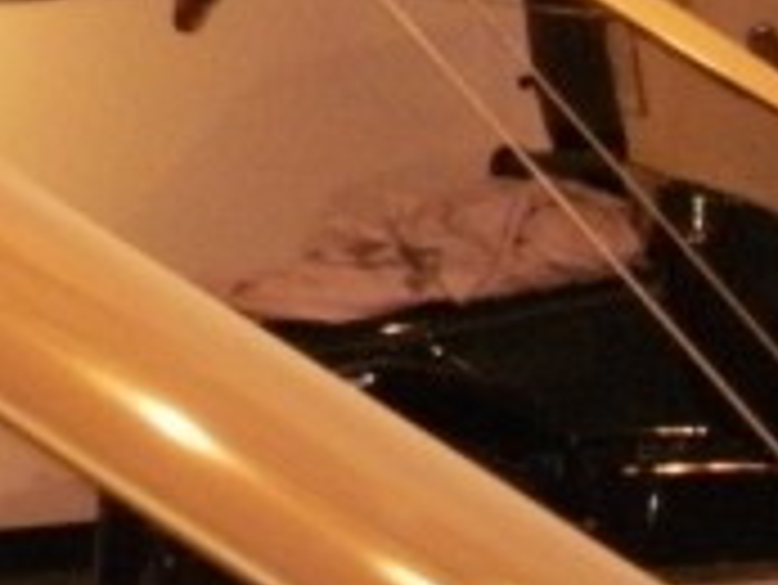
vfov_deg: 7.5
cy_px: -542
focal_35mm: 191
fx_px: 4296
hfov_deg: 9.7
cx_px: -693
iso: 500
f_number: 4
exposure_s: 1/30
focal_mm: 7.7
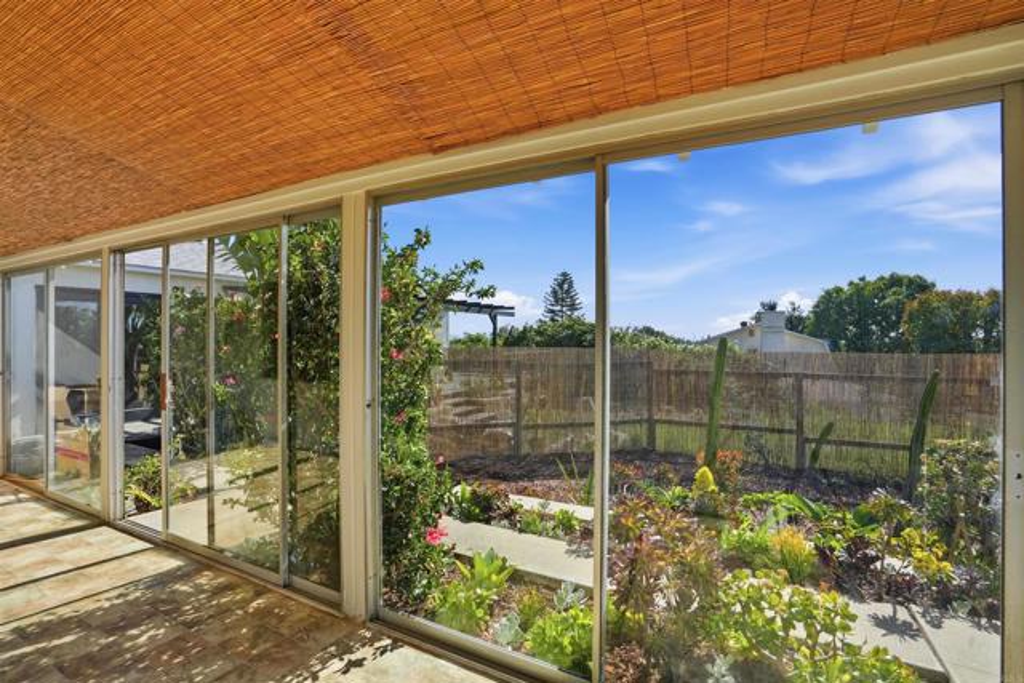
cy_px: 342
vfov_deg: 73.8
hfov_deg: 96.7
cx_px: 512
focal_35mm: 16
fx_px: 455
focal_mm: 16
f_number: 11
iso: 500
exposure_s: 1/2500
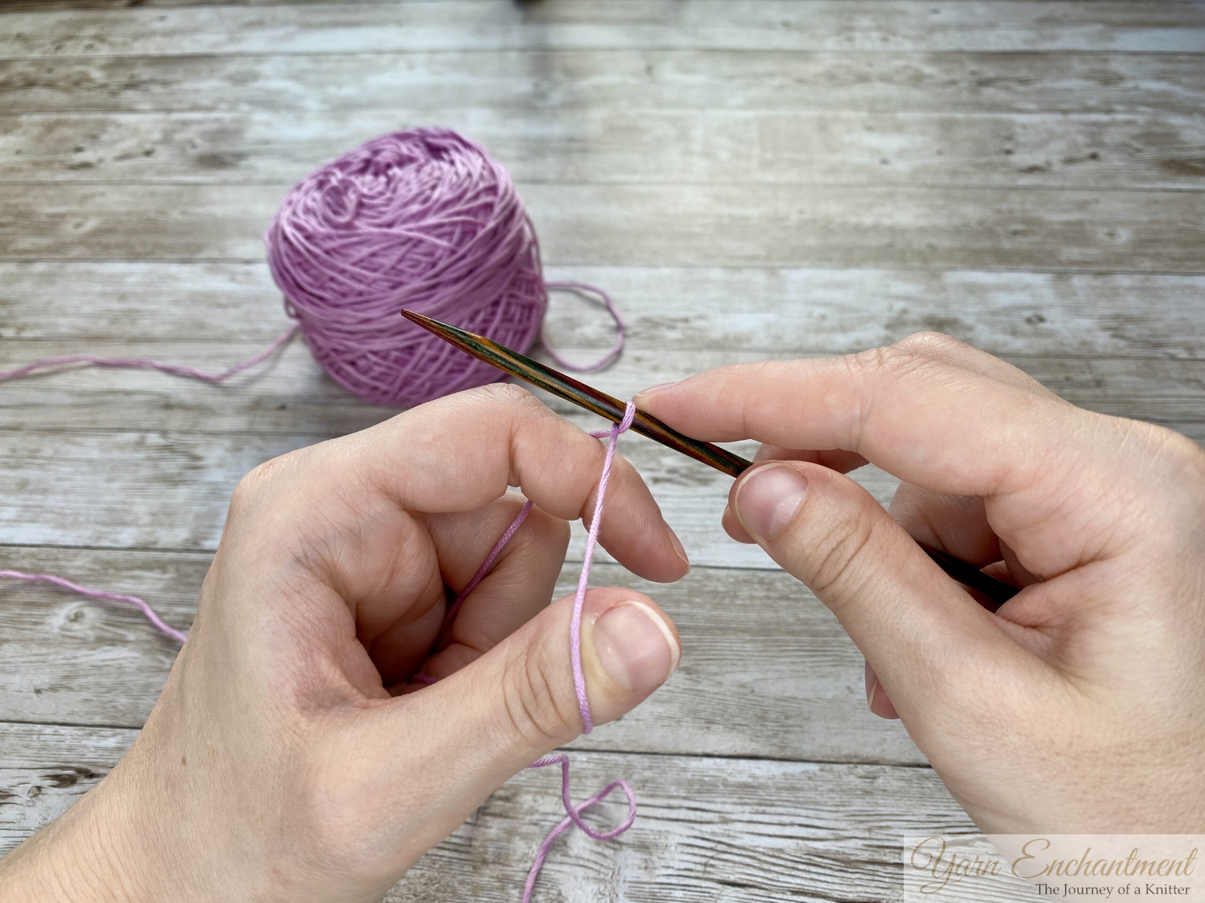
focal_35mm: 26
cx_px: 602
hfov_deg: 67.3
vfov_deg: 53.1
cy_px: 452
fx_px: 905
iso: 32
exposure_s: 1/122
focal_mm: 4.25
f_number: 1.8
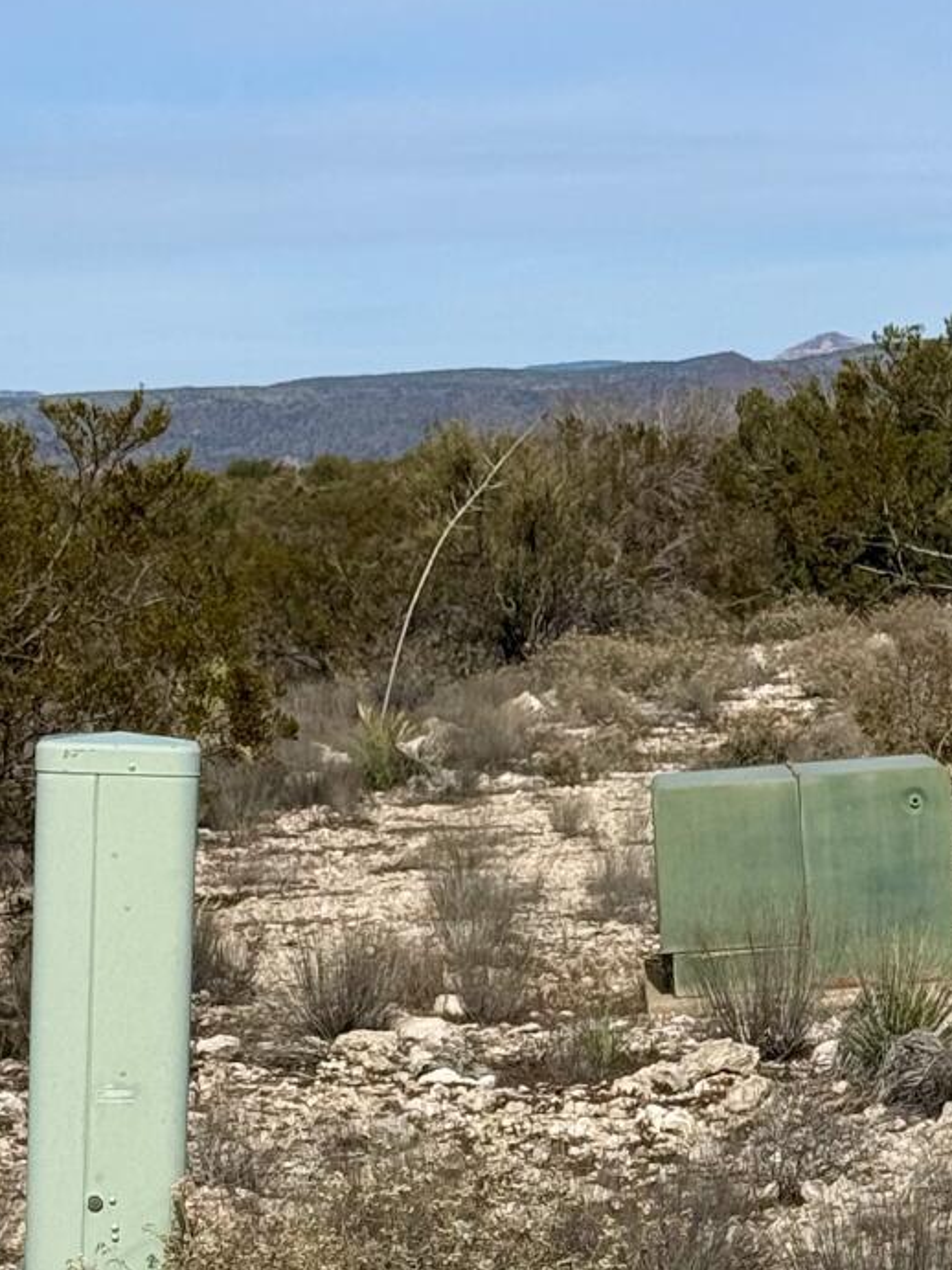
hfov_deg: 10.6
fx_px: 5099
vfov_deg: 14.0
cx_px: 197
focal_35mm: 139
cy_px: 1169
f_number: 1.78
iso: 64
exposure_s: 1/9901
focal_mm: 6.76
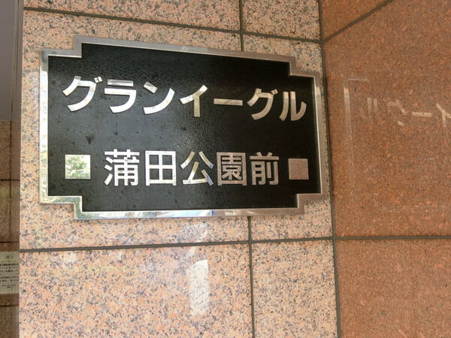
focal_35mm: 43
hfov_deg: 43.9
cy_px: 169
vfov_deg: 33.6
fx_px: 560
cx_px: 226
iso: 400
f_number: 3.9
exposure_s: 1/100
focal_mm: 9.1
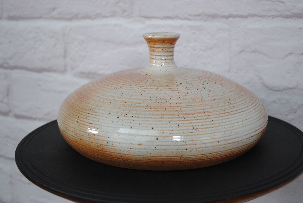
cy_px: 102
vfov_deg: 28.2
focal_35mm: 48
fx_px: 404
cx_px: 152
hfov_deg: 41.1
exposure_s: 1/80
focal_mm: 32
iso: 200
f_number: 4.8
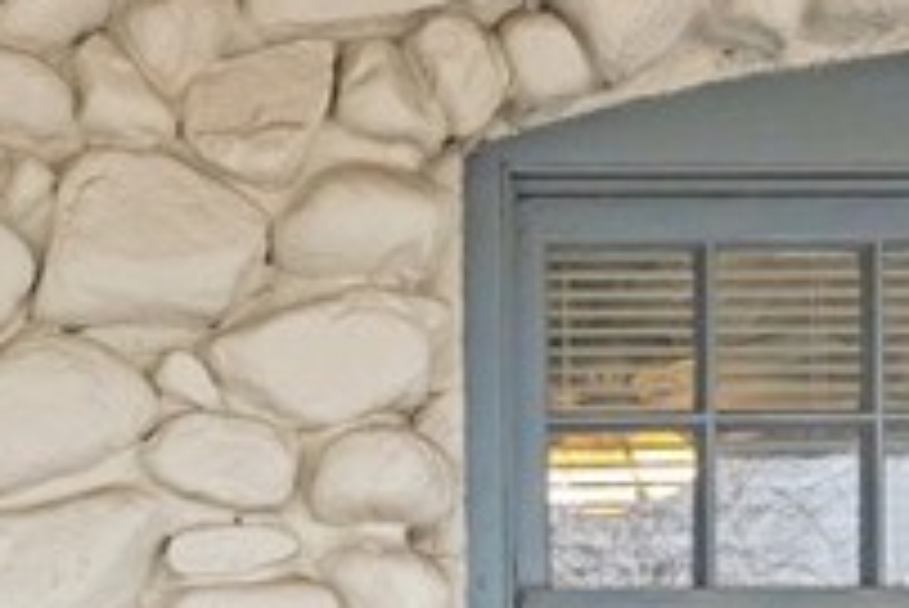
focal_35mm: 86
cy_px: 903
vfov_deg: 14.8
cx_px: -54
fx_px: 2173
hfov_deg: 22.5
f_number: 5
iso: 1000
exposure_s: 1/320
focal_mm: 17
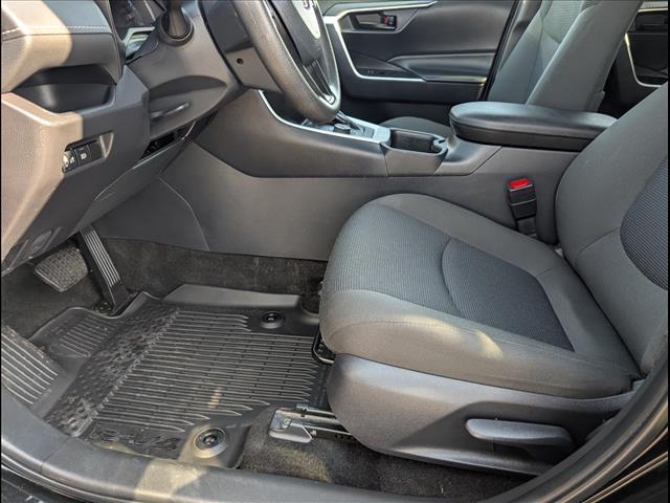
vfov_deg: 56.8
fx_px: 465
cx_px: 335
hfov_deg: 71.6
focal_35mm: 24
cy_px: 252
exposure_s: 1/204
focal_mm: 6.9
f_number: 1.68
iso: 108
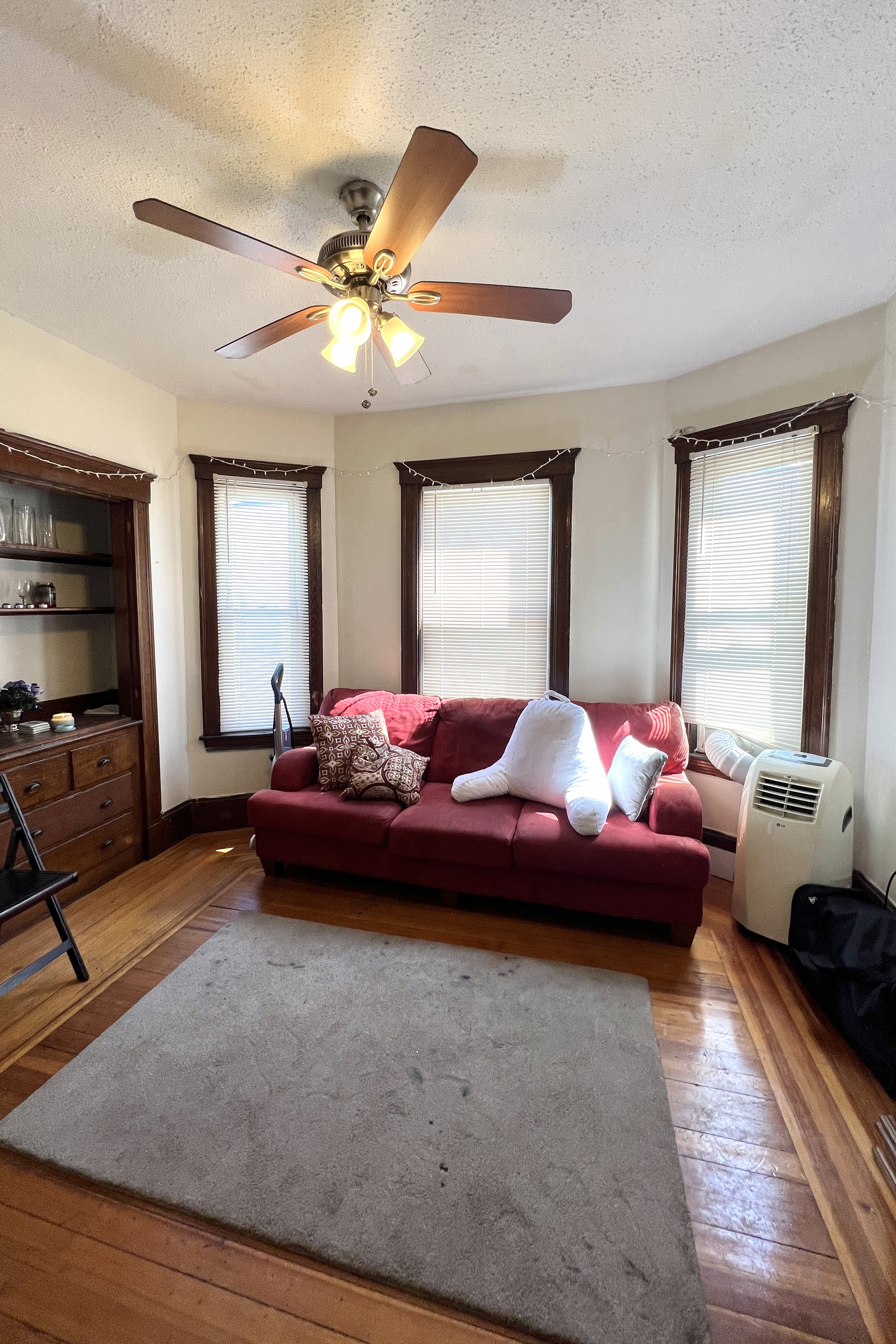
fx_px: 523
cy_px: 652
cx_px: 419
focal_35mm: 14
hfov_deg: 81.1
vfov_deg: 104.2
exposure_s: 1/120
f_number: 1.8
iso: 64
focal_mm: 1.57
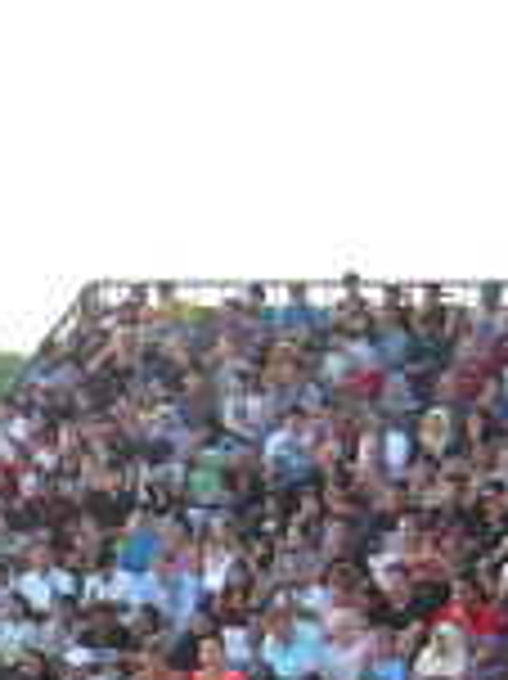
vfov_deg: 15.3
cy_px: 723
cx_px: -486
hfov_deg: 10.8
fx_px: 2469
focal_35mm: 126
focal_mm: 7.9
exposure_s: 1/60
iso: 100
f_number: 2.8
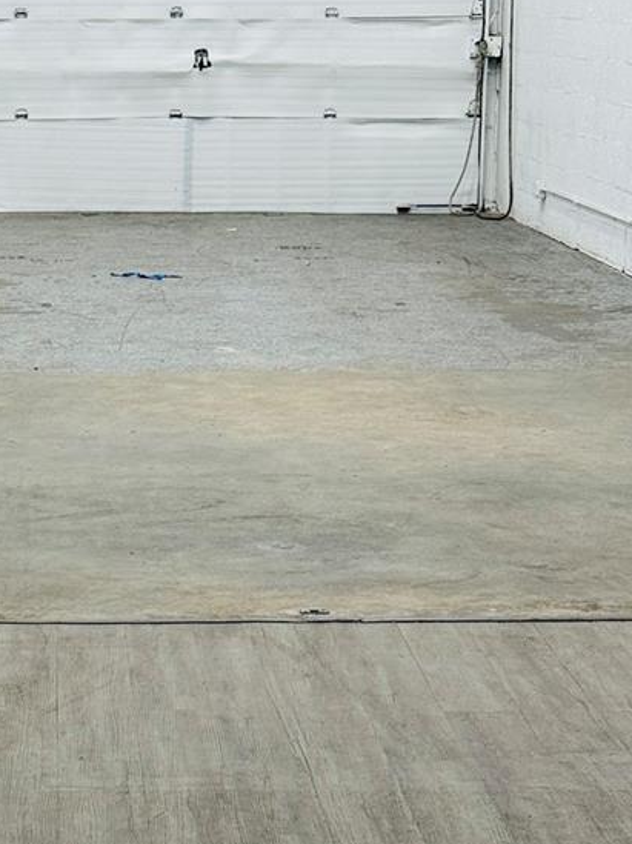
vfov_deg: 18.7
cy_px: 314
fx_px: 2559
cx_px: 94
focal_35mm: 105
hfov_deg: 14.0
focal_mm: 6.76
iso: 64
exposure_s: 1/509
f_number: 1.78
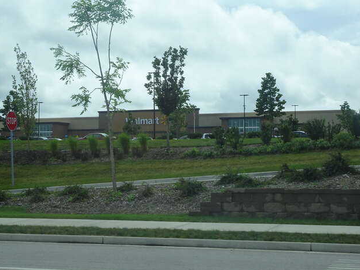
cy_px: 99
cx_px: 156
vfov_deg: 20.4
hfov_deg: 27.0
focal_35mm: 72
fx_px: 749
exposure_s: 1/800
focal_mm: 9.52
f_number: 4.5
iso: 80
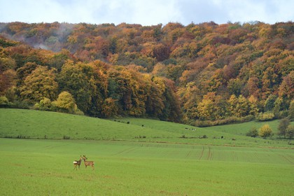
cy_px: 98
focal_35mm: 200
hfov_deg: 10.3
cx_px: 147
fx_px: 1633
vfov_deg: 6.9
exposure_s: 1/250
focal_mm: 200
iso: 400
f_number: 7.1
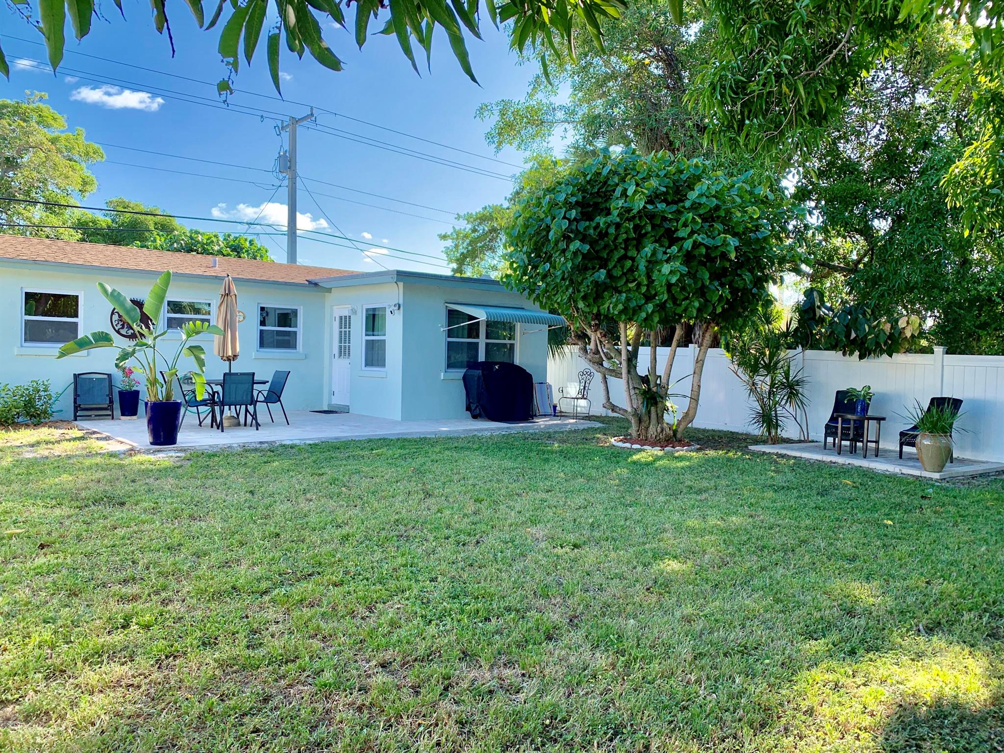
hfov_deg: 67.3
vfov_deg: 53.1
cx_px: 502
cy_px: 376
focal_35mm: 26
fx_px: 754
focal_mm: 4.25
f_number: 1.8
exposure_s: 1/605
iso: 25
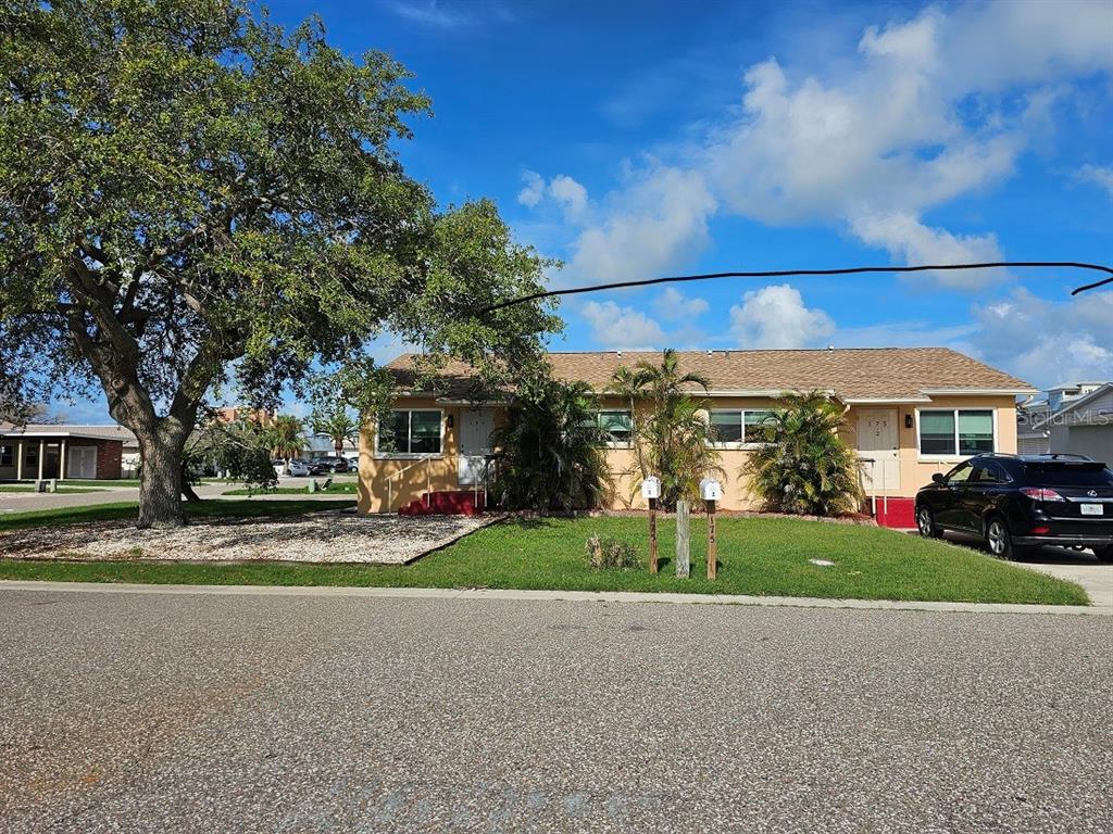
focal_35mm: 23
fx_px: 740
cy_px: 417
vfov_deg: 58.9
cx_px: 556
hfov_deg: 73.9
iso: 12
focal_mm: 6.3
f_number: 1.7
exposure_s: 1/1554
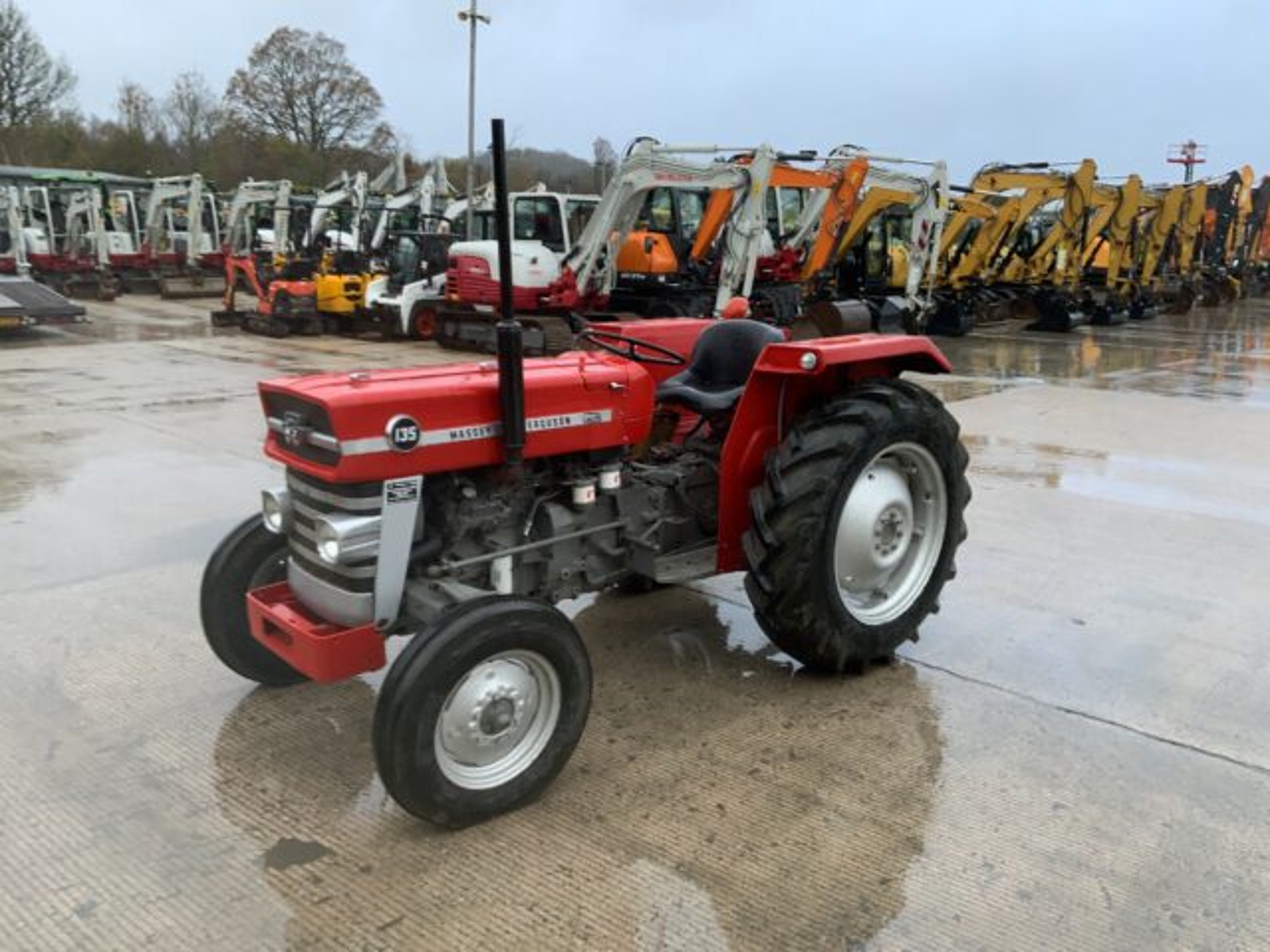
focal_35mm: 29
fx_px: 1064
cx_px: 635
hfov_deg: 61.7
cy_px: 476
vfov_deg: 48.2
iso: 100
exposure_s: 1/60
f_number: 1.8
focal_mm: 3
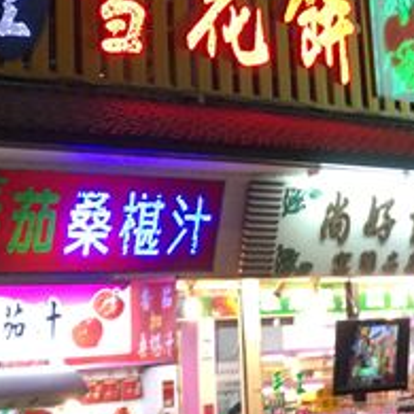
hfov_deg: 16.4
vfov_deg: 15.8
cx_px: 361
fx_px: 1421
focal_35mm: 105
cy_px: -110
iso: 40
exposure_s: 1/15
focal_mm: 4.15
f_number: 2.2
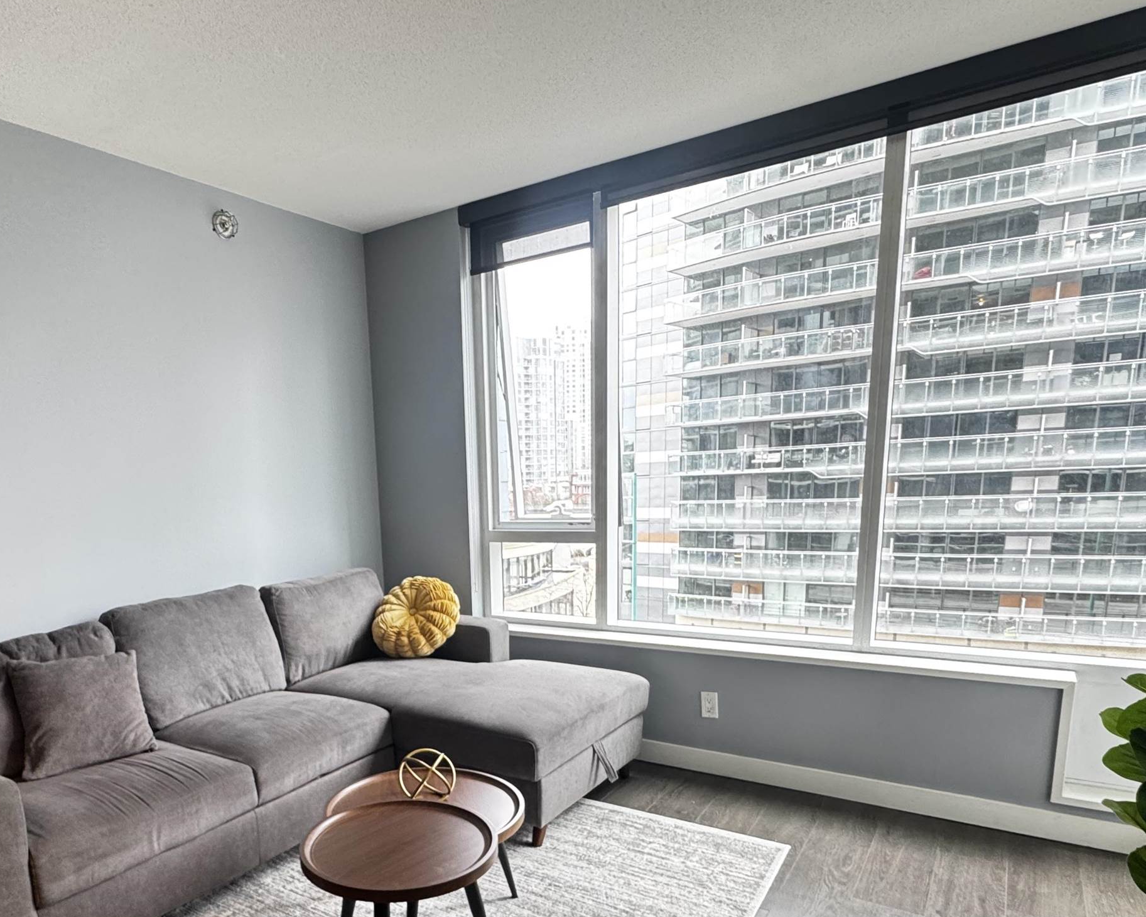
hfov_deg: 71.6
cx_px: 443
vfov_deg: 58.8
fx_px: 780
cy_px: 644
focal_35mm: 23
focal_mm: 2.22
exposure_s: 1/60
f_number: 2.2
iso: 250
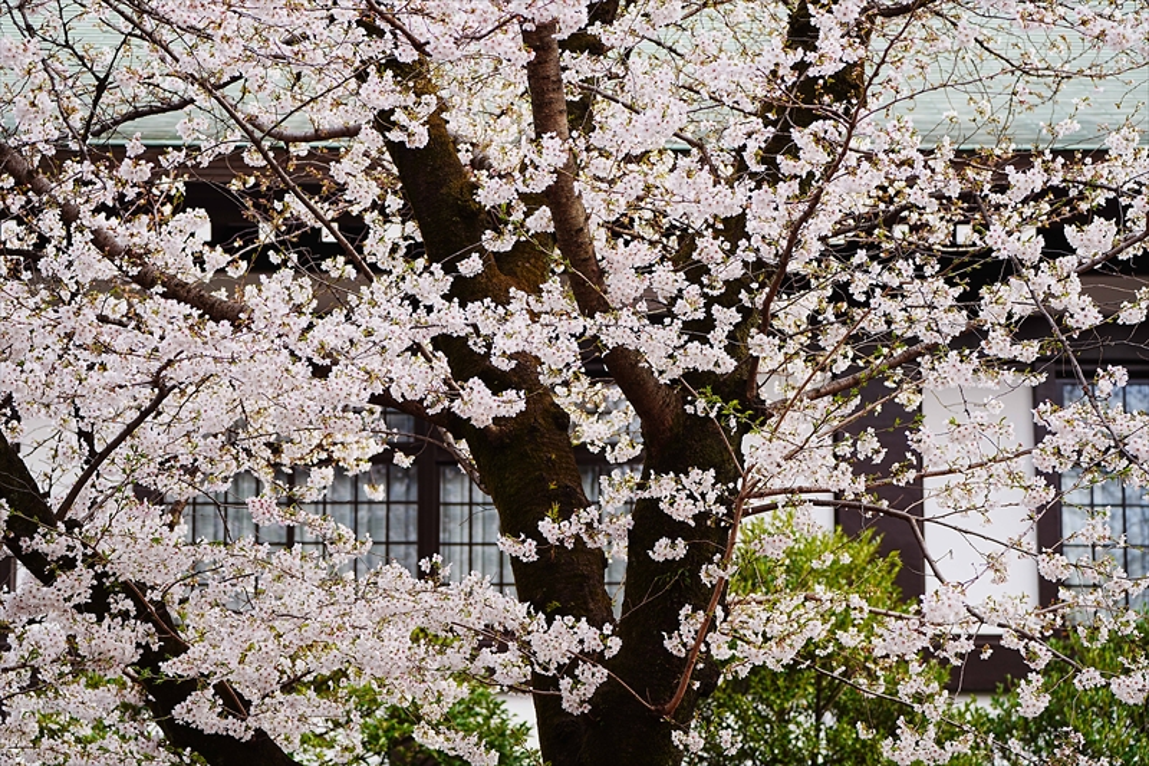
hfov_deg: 16.4
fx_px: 3989
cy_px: 383
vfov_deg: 11.0
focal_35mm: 125
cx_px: 574
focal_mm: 125
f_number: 5
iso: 125
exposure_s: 1/160
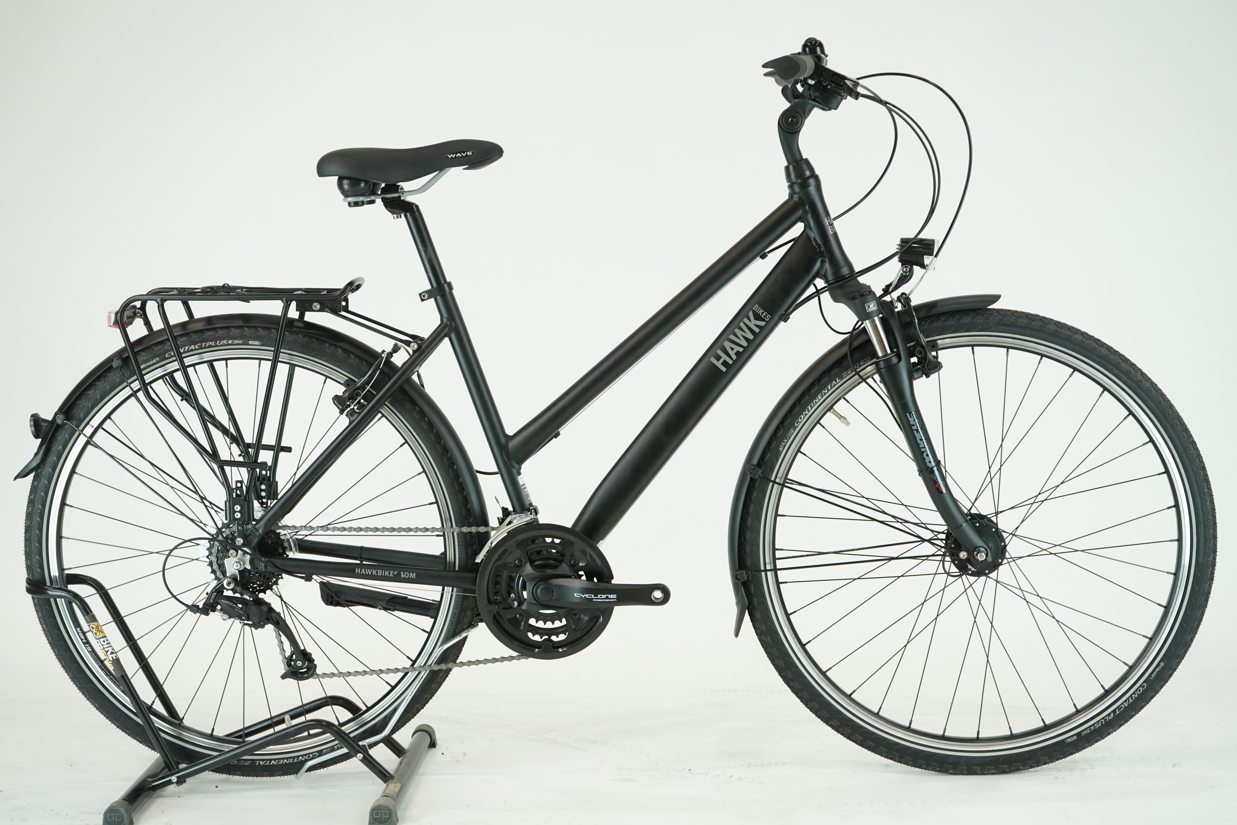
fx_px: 1958
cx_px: 618
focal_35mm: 57
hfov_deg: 35.1
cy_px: 412
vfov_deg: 23.8
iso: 1600
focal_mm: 57
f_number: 6.3
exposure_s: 1/200
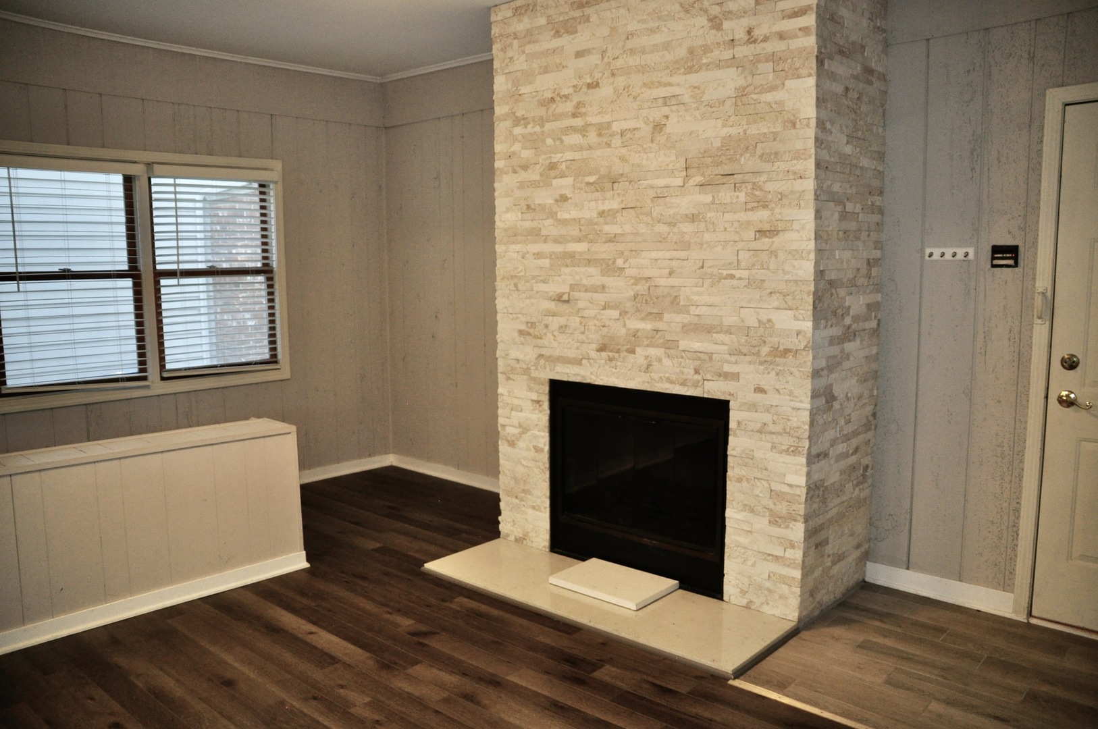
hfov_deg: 67.4
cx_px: 549
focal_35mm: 27
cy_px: 364
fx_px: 823
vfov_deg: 47.8
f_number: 3.5
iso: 800
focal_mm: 18
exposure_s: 1/60
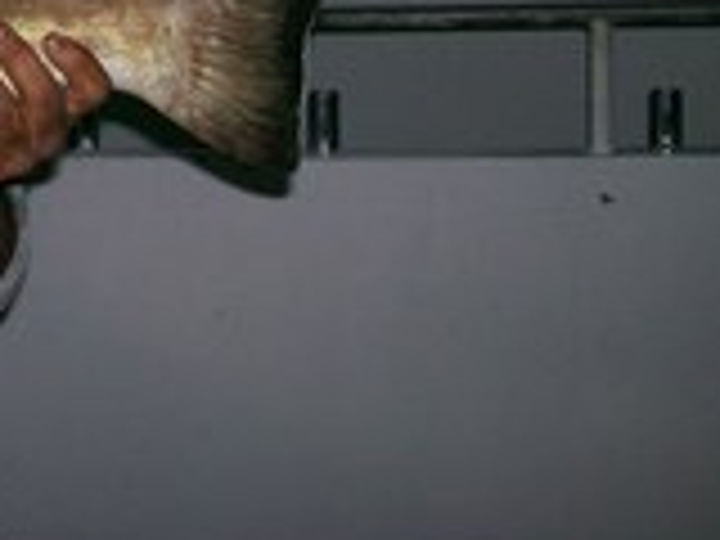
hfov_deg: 20.5
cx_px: -112
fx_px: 1872
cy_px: -25
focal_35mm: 90
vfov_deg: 16.0
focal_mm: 6
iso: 80
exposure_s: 1/64
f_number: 2.7
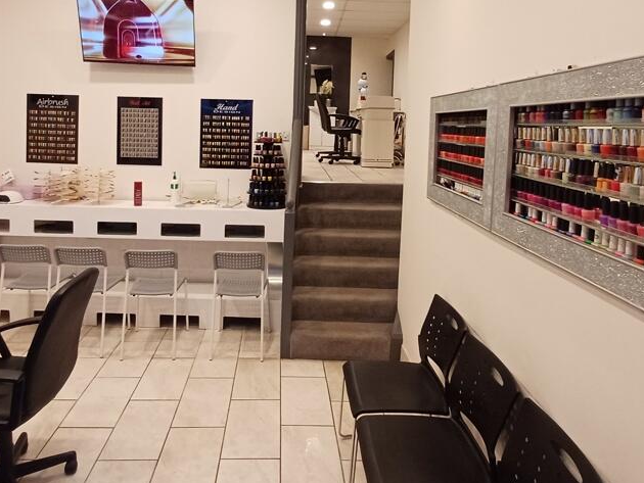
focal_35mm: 26
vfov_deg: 52.1
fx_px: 484
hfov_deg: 67.1
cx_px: 288
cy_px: 162
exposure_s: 1/50
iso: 160
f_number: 2.2
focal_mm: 1.64
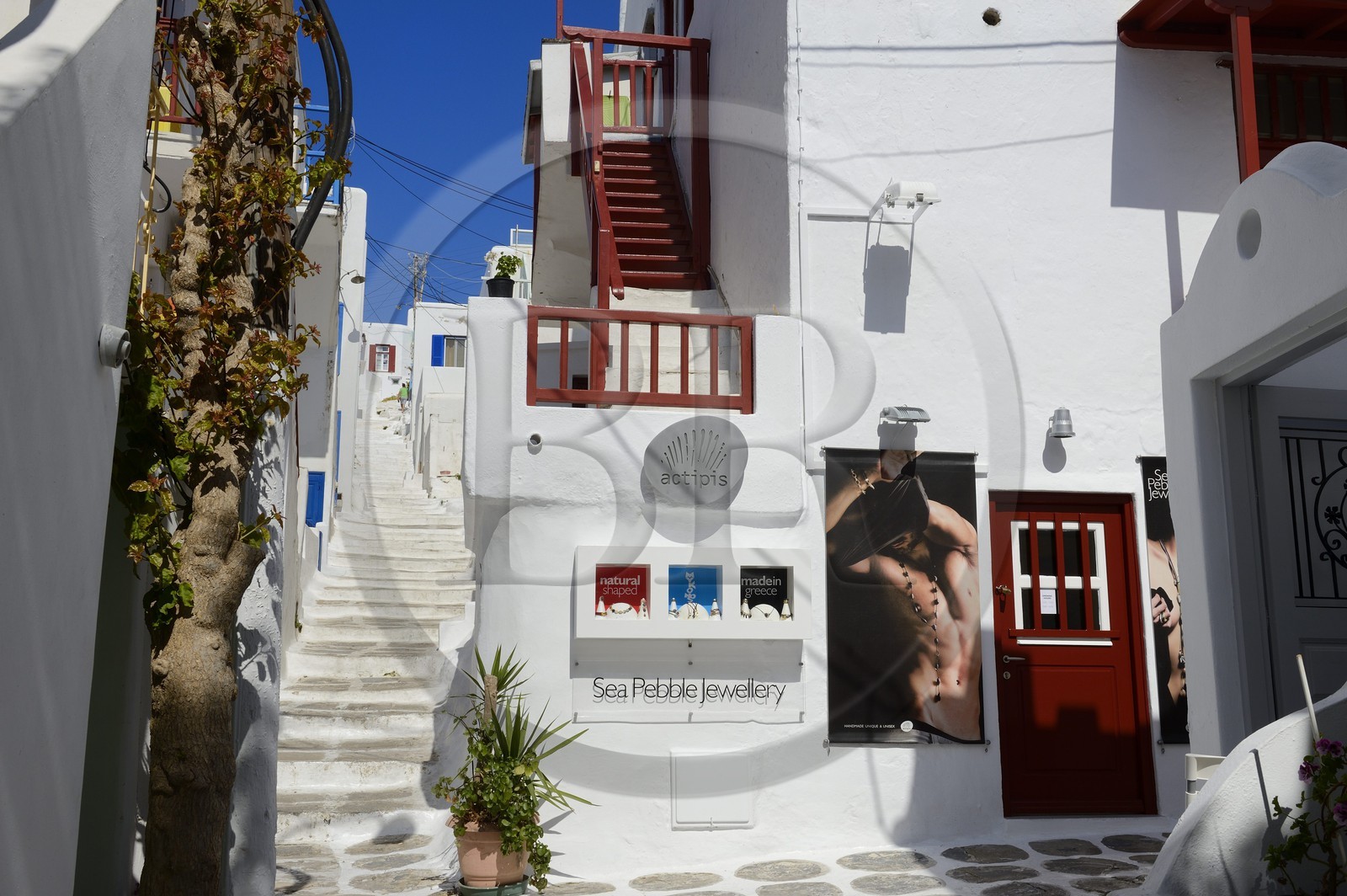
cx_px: 674
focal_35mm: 38
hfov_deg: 50.7
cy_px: 448
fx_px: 1421
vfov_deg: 35.0
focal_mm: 38
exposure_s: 1/500
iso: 200
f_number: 13
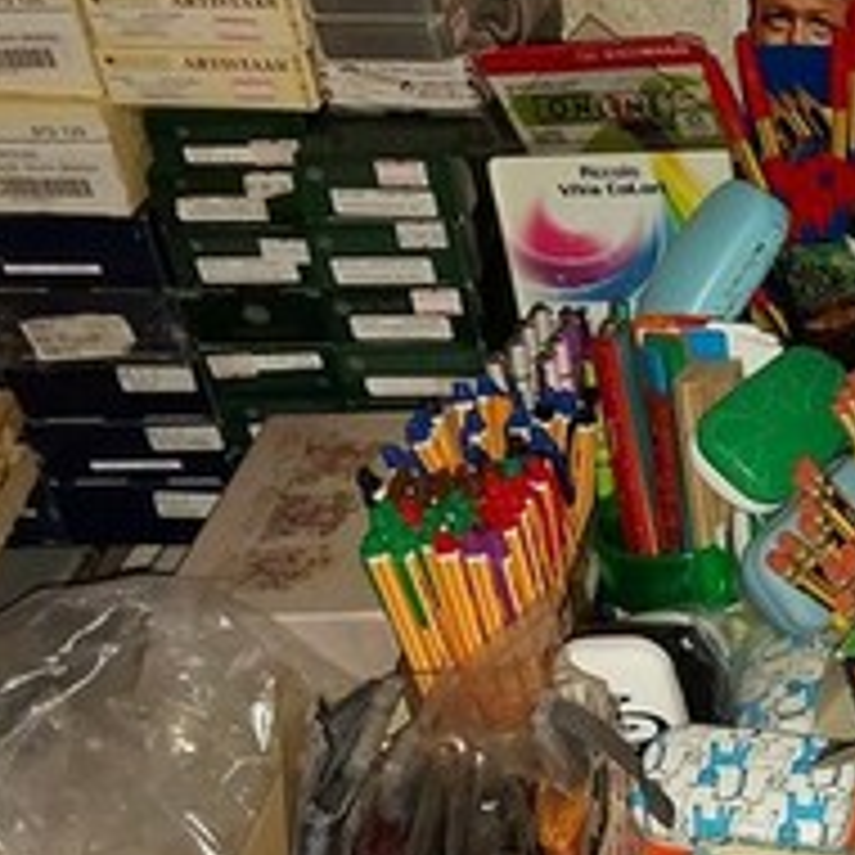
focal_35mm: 67
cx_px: 1116
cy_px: 490
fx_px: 1872
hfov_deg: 22.9
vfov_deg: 25.7
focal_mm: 5.23
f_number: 1.8
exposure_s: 1/50
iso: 250
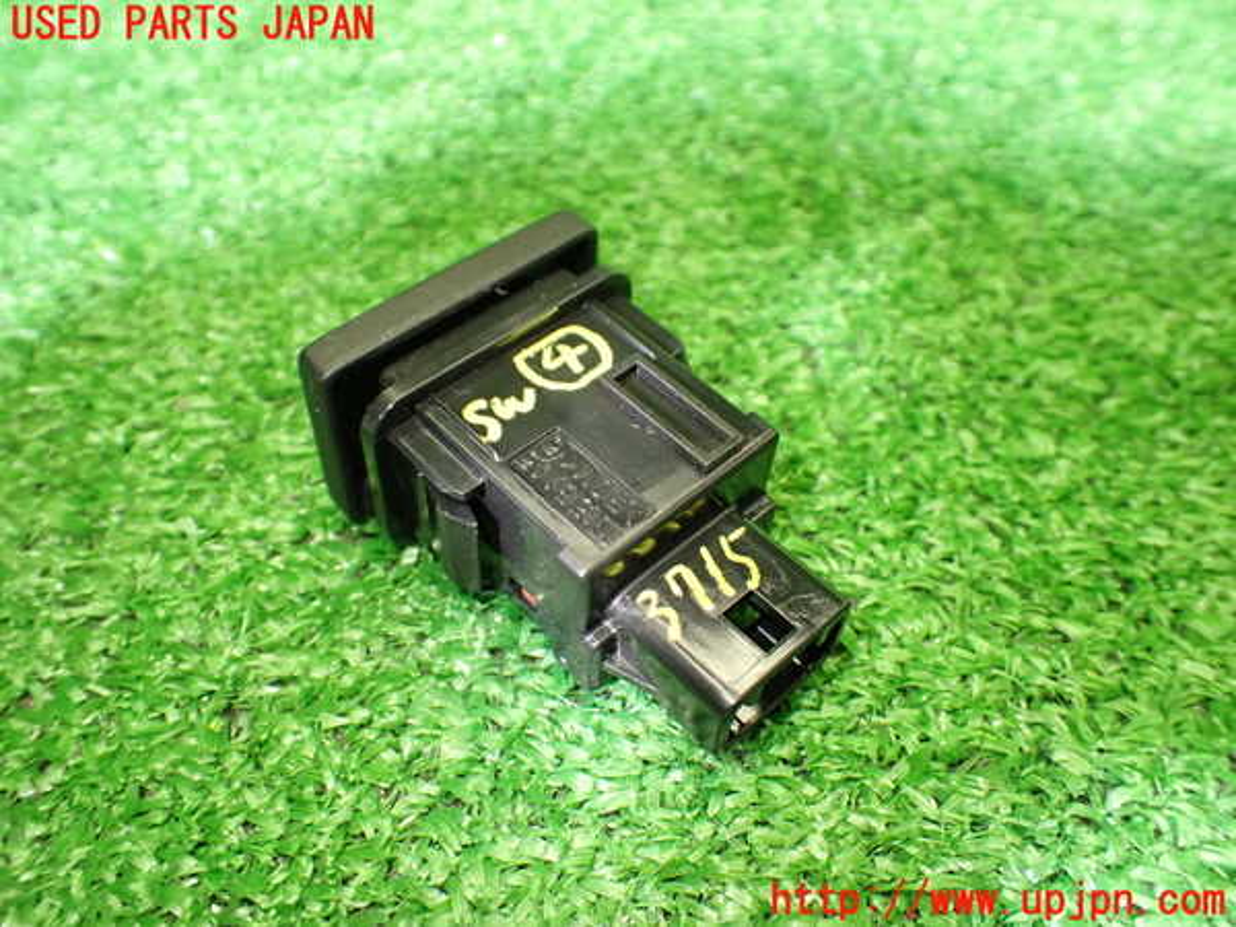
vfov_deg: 46.8
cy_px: 464
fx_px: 1071
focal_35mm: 30
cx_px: 618
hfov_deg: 60.0
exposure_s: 1/125
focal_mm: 5.4
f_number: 2.3
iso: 500
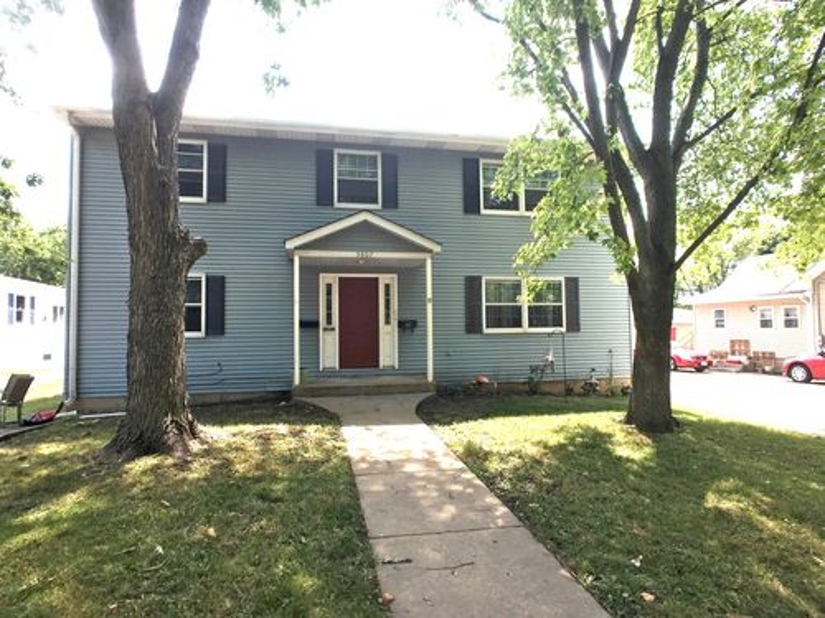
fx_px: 691
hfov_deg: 61.7
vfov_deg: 48.2
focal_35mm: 29
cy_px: 309
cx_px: 412
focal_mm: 4.15
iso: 25
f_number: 2.2
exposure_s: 1/651
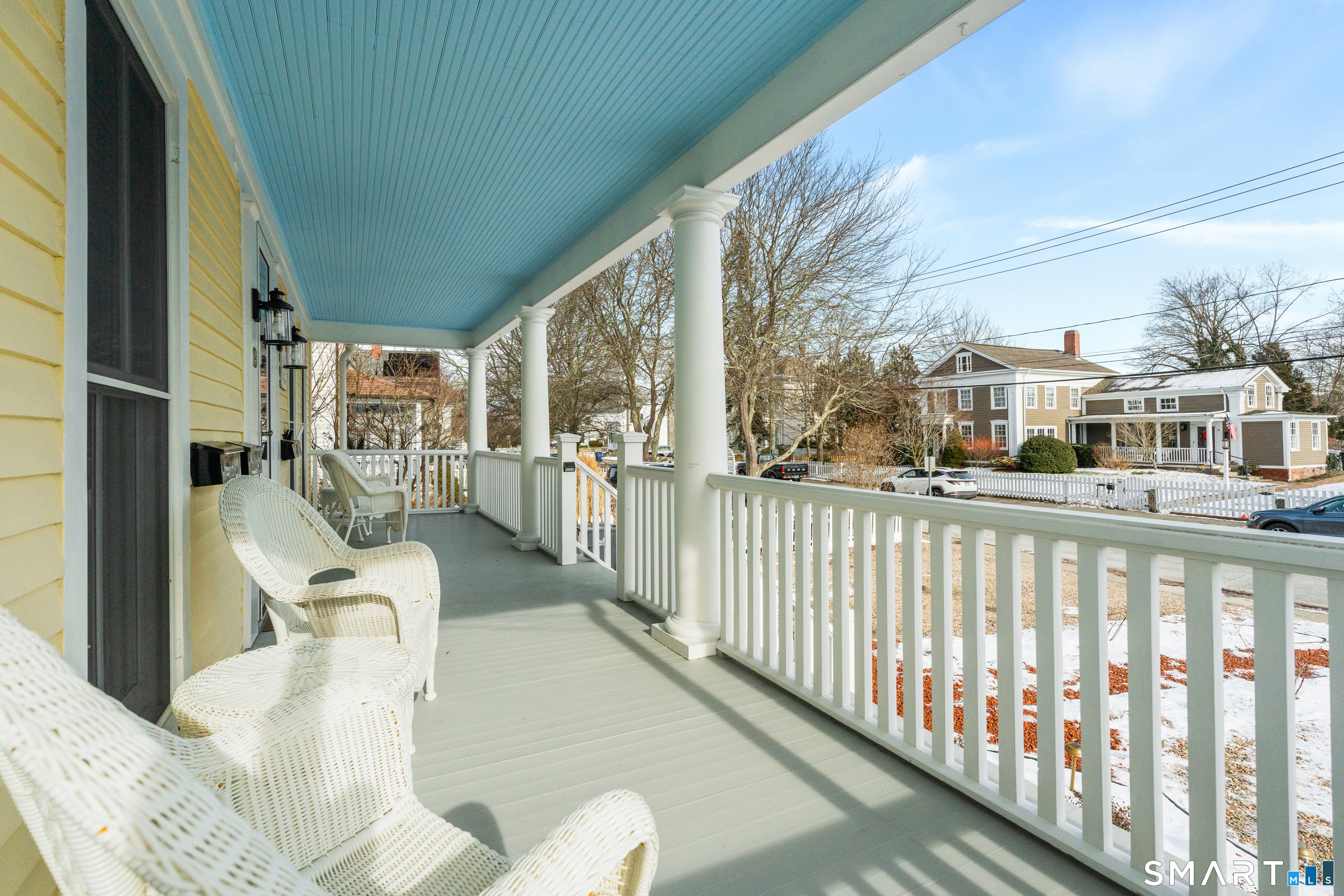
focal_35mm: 16
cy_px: 448
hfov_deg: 96.7
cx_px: 672
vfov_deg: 73.7
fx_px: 597
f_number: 7.1
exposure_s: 1/2500
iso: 1000
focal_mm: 16
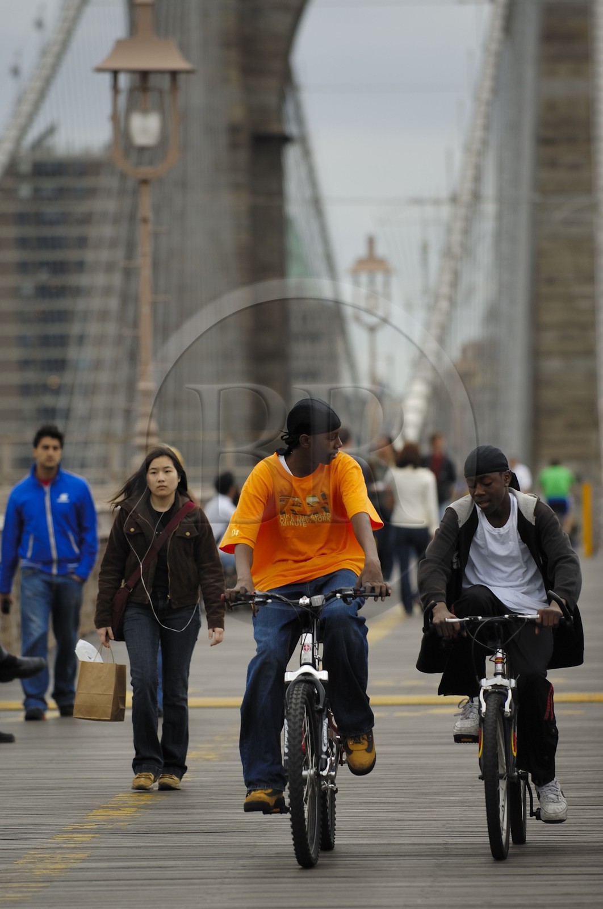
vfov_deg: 8.1
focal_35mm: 255
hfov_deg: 5.4
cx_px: 302
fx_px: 6426
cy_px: 454
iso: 100
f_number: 3
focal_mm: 170
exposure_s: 1/400
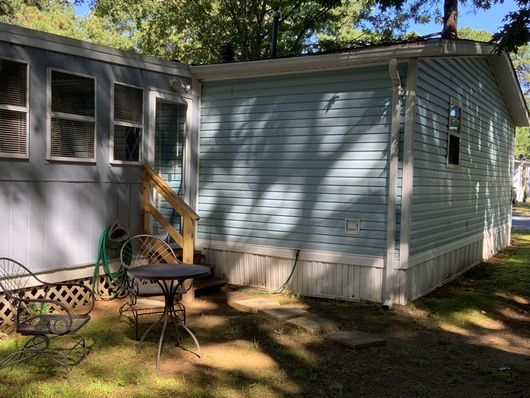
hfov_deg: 48.9
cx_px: 237
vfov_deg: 37.7
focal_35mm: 38
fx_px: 582
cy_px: 209
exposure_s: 1/186
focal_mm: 3
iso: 16
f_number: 1.8
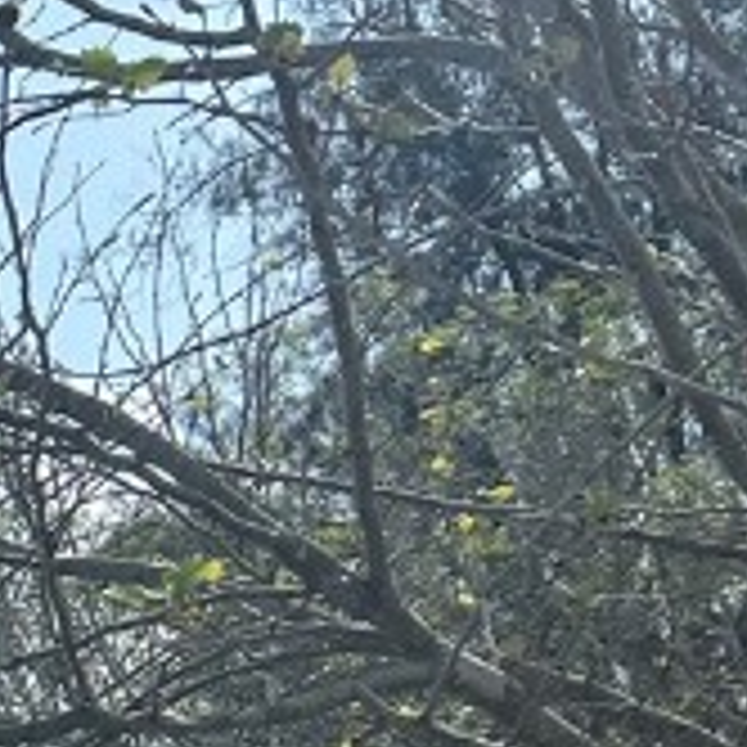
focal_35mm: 142
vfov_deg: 10.9
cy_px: 1620
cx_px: -1359
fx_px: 3467
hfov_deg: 9.9
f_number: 1.5
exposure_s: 1/9434
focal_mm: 5.7
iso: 50
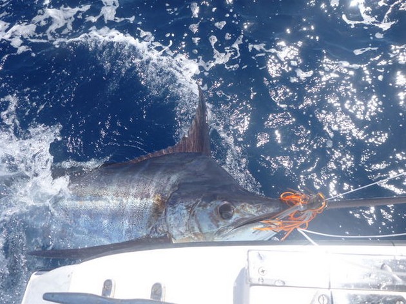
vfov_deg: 49.7
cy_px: 152
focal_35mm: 28
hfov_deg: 63.5
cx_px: 203
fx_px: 328
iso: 100
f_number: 3.3
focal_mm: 4.9
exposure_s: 1/640
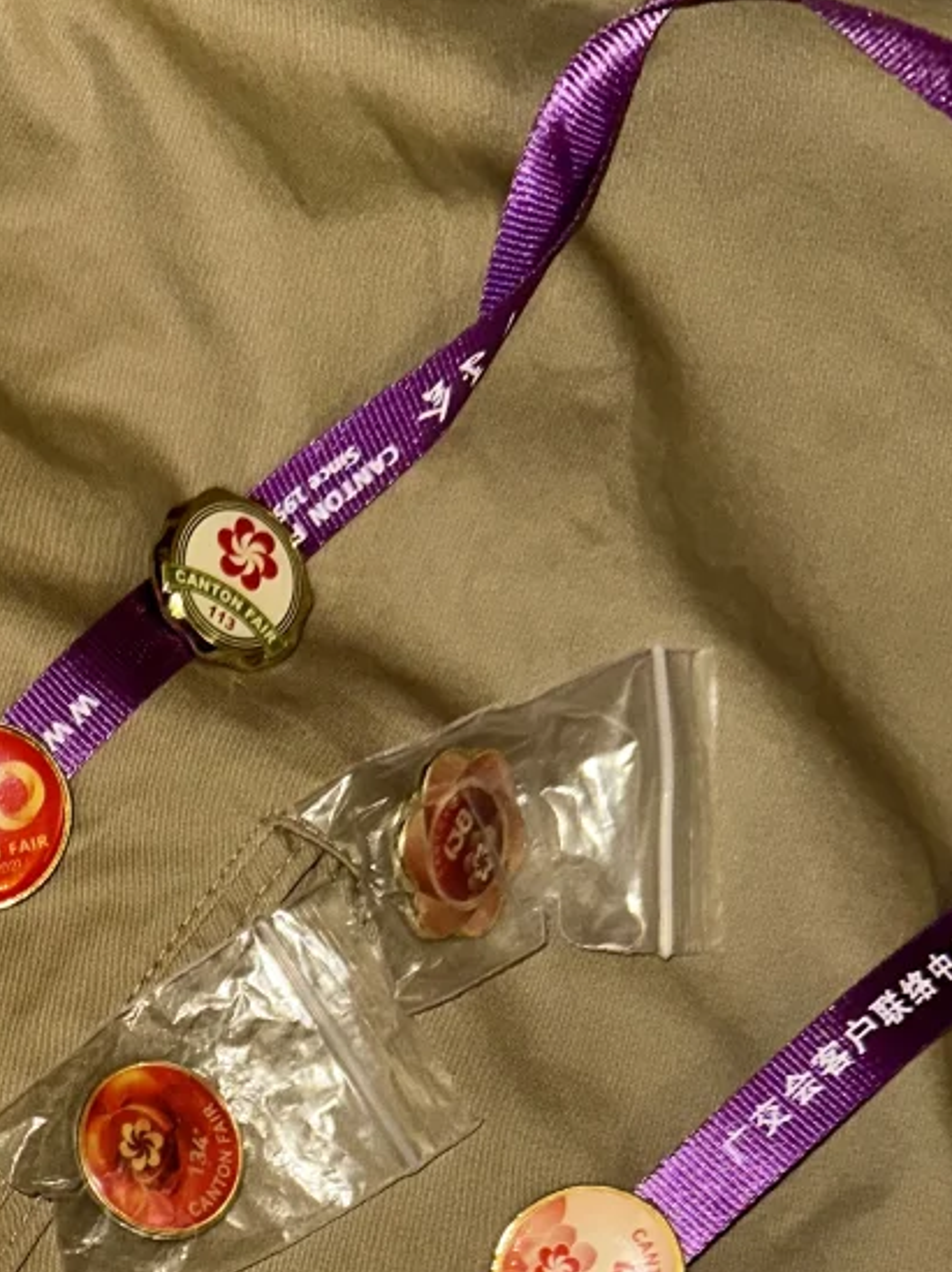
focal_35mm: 63
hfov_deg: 21.6
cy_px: 1446
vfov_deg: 27.7
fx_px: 2313
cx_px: -181
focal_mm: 6.86
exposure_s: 1/68
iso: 100
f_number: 1.78
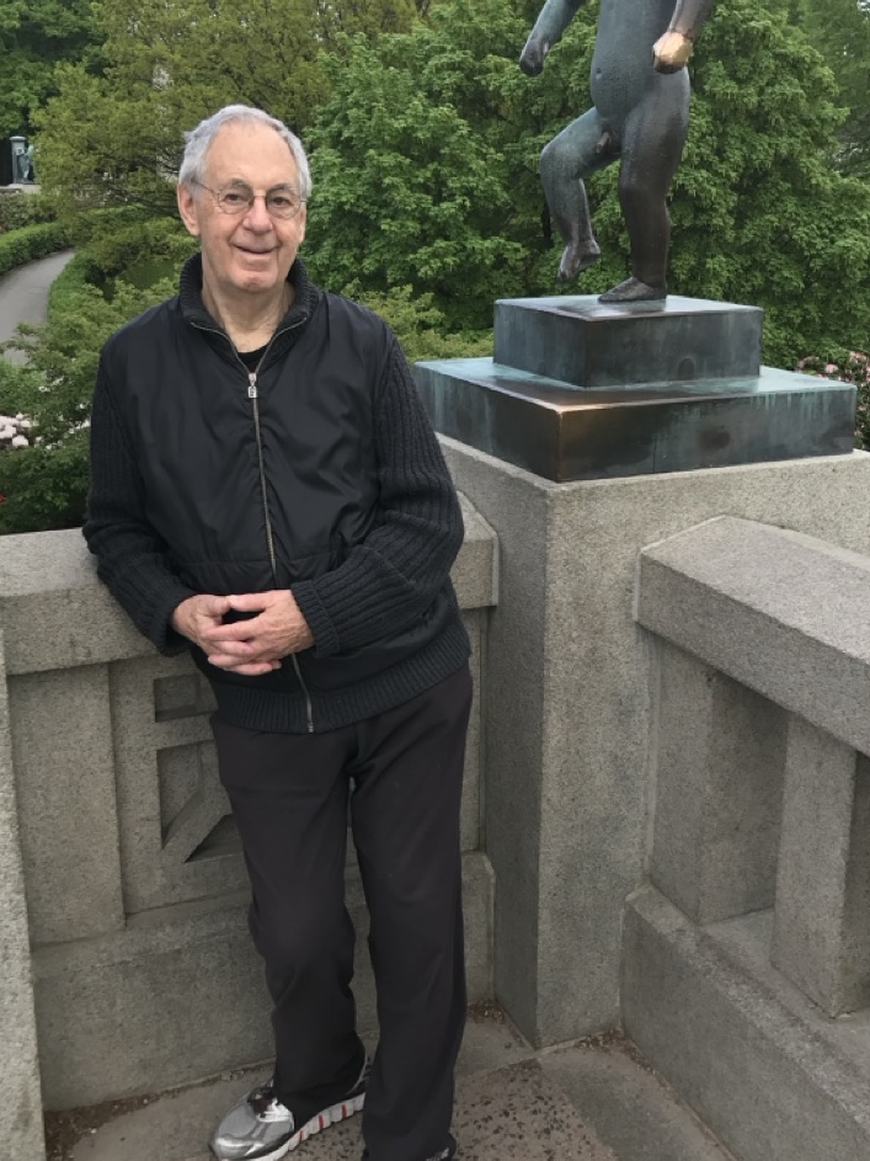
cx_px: 445
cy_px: 520
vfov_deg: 48.9
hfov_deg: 37.7
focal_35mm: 38
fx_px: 1274
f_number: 1.8
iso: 20
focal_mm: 3.99
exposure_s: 1/181
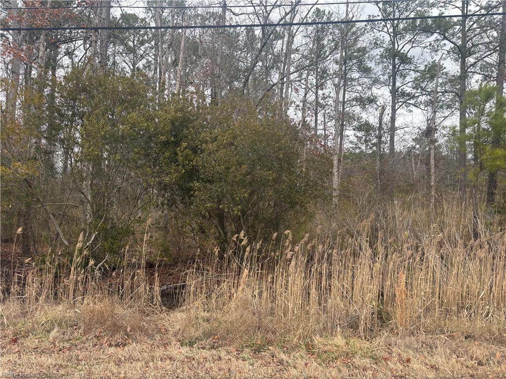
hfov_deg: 67.3
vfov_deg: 53.1
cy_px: 190
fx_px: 380
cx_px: 253
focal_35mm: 26
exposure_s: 1/818
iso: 50
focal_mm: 5.96
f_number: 1.6
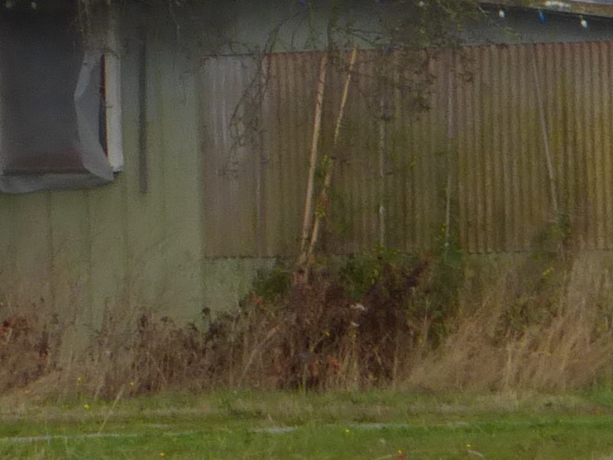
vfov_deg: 2.5
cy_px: -203
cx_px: 53
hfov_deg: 3.3
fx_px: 10574
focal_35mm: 597
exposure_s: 1/400
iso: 100
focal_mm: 17.1
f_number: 5.3
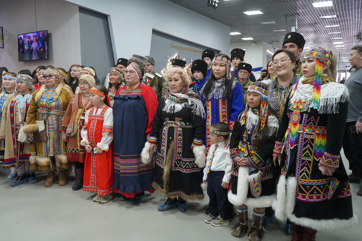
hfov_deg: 65.5
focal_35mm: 28
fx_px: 281
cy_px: 120
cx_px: 181
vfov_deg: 46.4
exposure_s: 1/200
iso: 3200
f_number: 4
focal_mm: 28
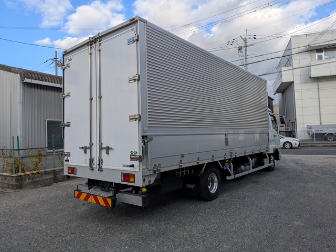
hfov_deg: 71.6
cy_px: 126
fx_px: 233
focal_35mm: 24
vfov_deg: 56.8
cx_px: 168
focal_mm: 4.53
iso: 29
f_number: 1.7
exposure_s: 1/878
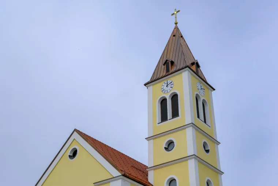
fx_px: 363
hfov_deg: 41.9
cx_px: 139
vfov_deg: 28.7
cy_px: 93
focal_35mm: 47
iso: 200
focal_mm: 31.1
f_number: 5.6
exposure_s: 1/1250
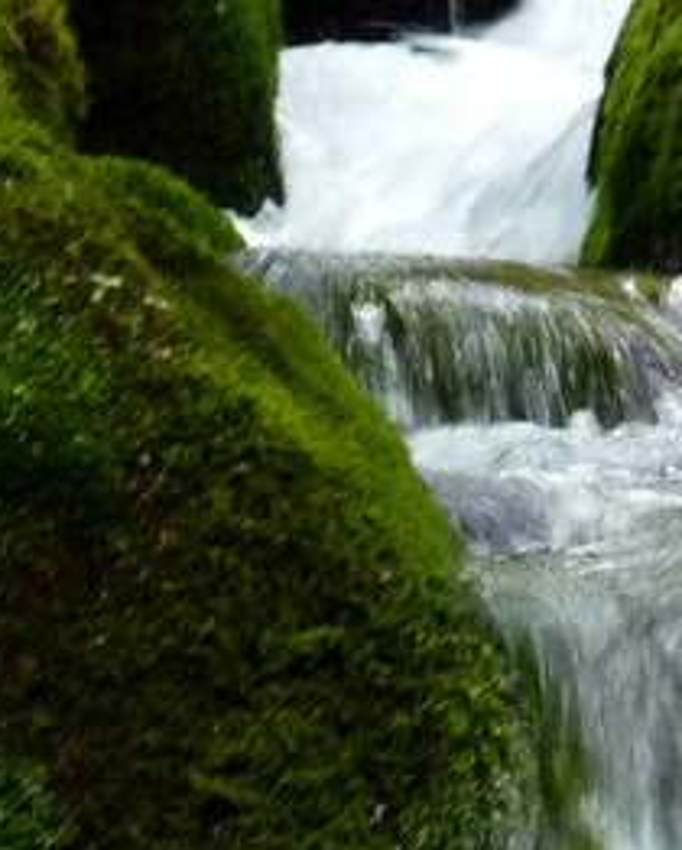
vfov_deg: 2.8
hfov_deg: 2.2
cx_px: 620
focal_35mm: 692
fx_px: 17439
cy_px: 1025
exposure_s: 1/20
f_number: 3.7
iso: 400
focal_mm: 30.5
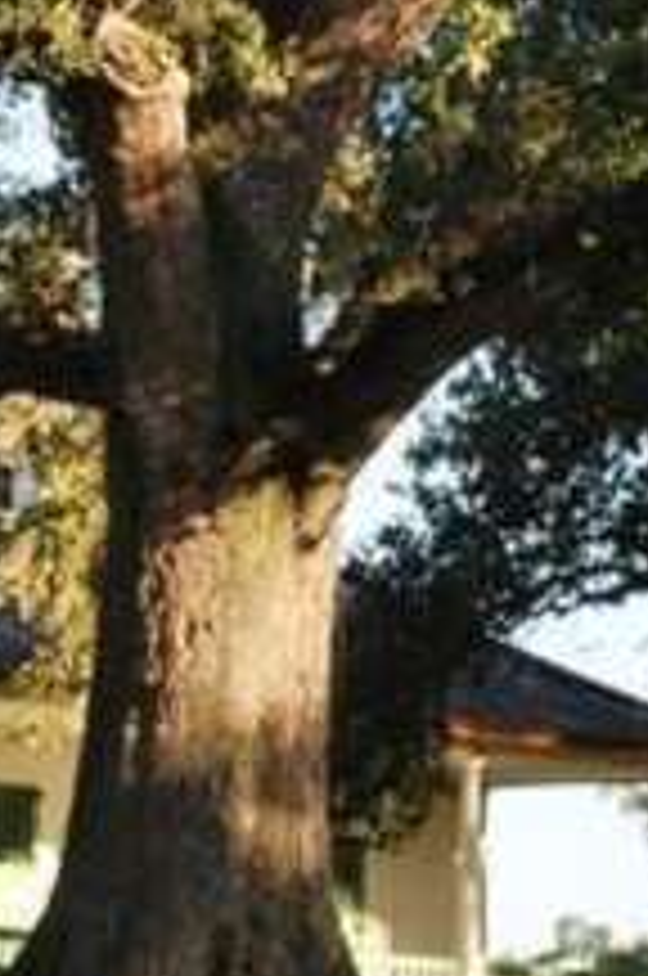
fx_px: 8257
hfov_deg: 4.5
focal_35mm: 305
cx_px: -396
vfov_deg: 6.8
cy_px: 236
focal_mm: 55
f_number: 5.6
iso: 110
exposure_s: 1/125
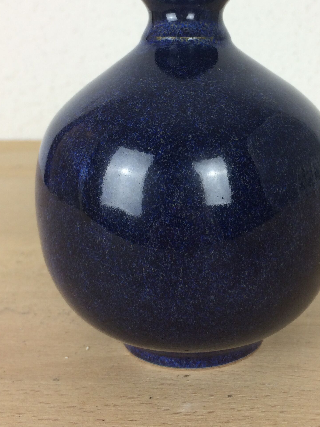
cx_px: 208
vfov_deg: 38.6
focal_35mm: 49
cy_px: 152
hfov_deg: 29.5
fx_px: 604
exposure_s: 1/50
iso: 50
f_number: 2.2
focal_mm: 4.15
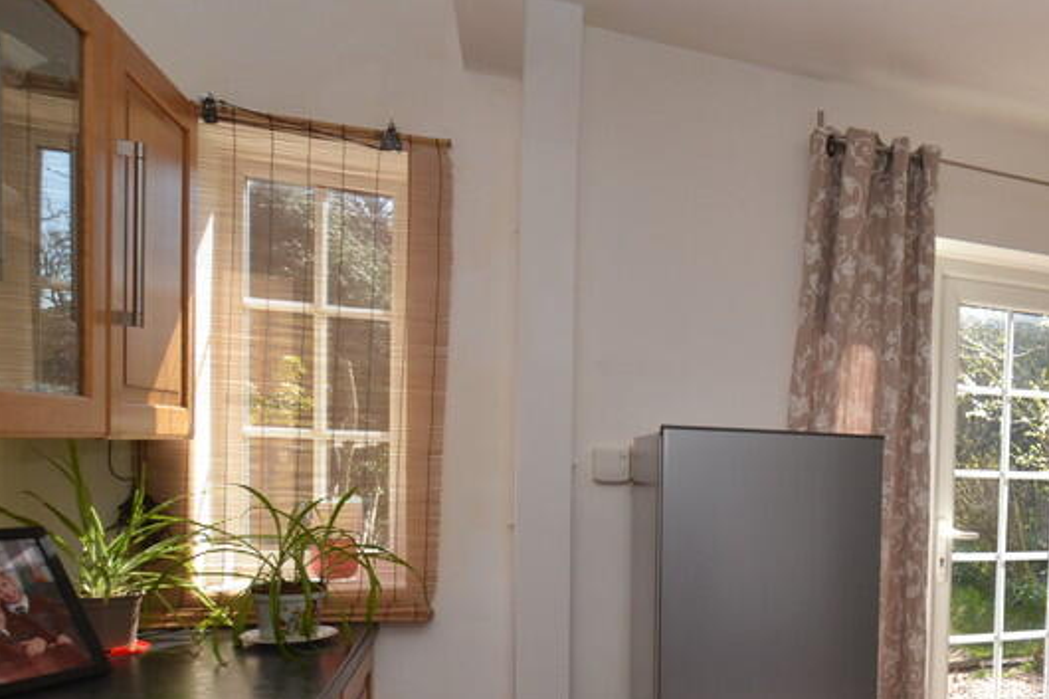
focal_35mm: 29
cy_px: 514
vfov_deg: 43.7
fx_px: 845
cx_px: 998
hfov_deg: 53.2
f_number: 7.1
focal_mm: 10
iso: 400
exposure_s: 1/125
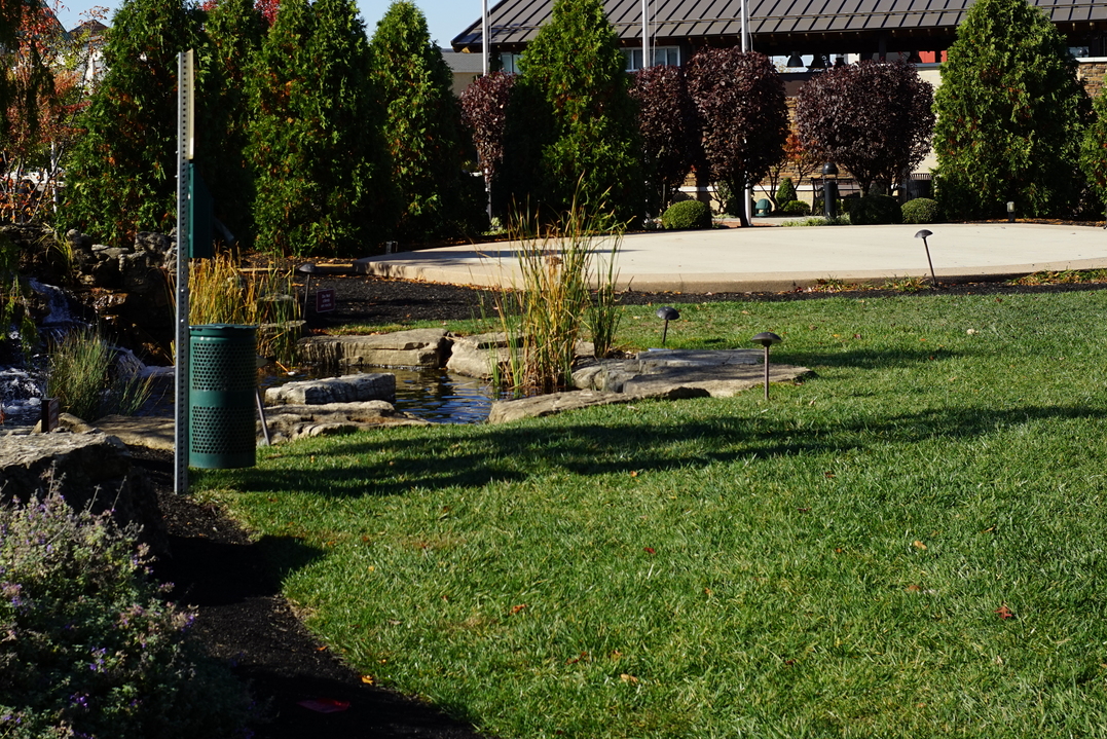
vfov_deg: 20.8
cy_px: 174
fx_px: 1999
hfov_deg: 30.9
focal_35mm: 65
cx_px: 477
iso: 100
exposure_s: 1/400
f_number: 6.3
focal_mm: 35
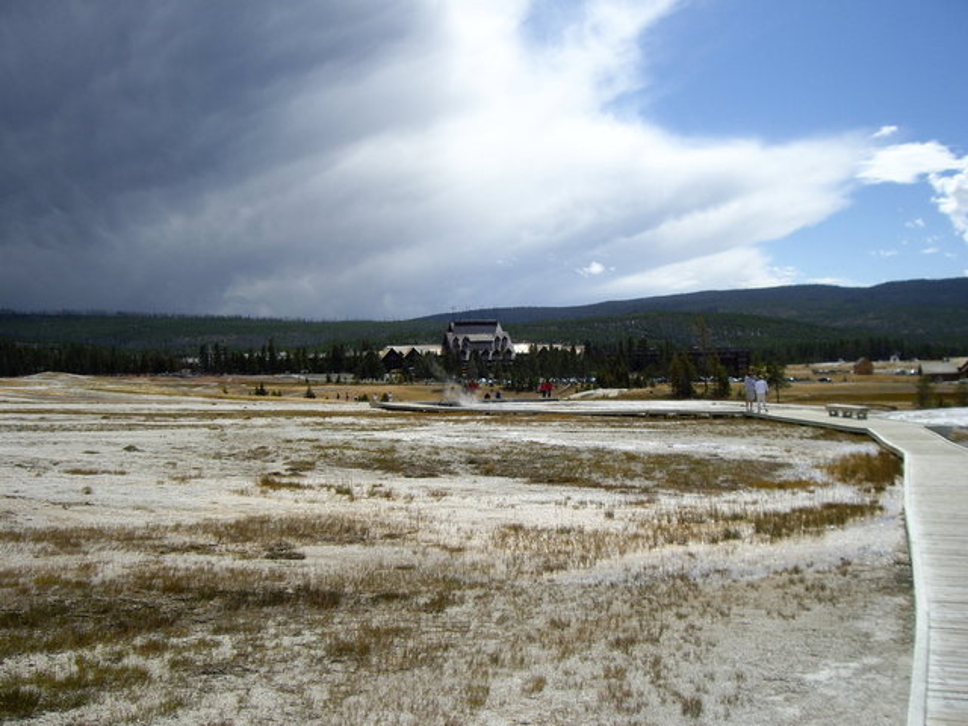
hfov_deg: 49.0
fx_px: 1063
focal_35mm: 38
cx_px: 484
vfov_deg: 37.7
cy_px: 363
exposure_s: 1/640
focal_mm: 6.2
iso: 50
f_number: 4.3
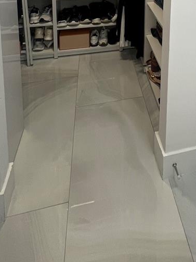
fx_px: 234
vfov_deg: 42.4
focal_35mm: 31
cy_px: -41
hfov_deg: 43.5
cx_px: 154
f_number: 1.8
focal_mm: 1.57
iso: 125
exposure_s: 1/120
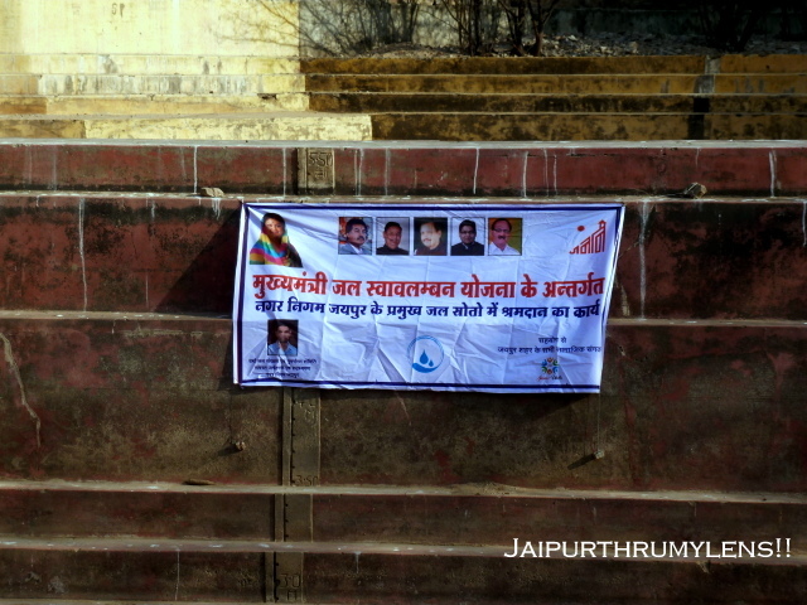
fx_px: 2821
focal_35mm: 121
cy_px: 302
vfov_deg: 12.2
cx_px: 404
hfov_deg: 16.3
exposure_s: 1/320
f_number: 5.1
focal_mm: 21.7
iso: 100
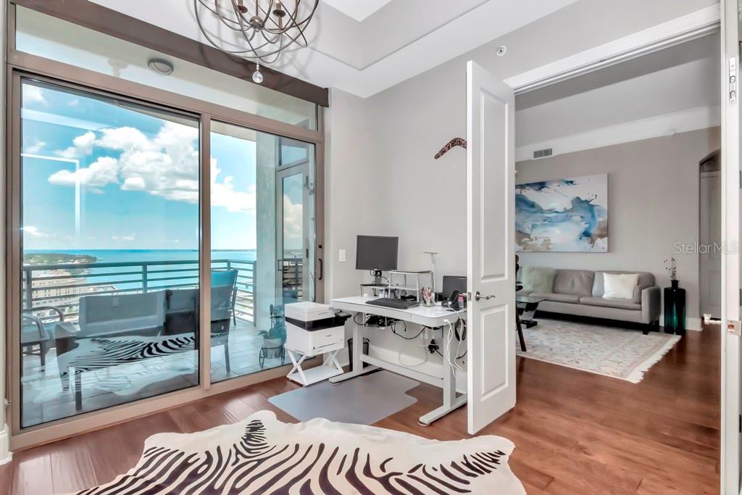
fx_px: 340
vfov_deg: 72.1
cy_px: 248
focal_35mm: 16
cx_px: 371
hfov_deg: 95.0
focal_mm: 11
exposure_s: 1/200
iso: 1000
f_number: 14
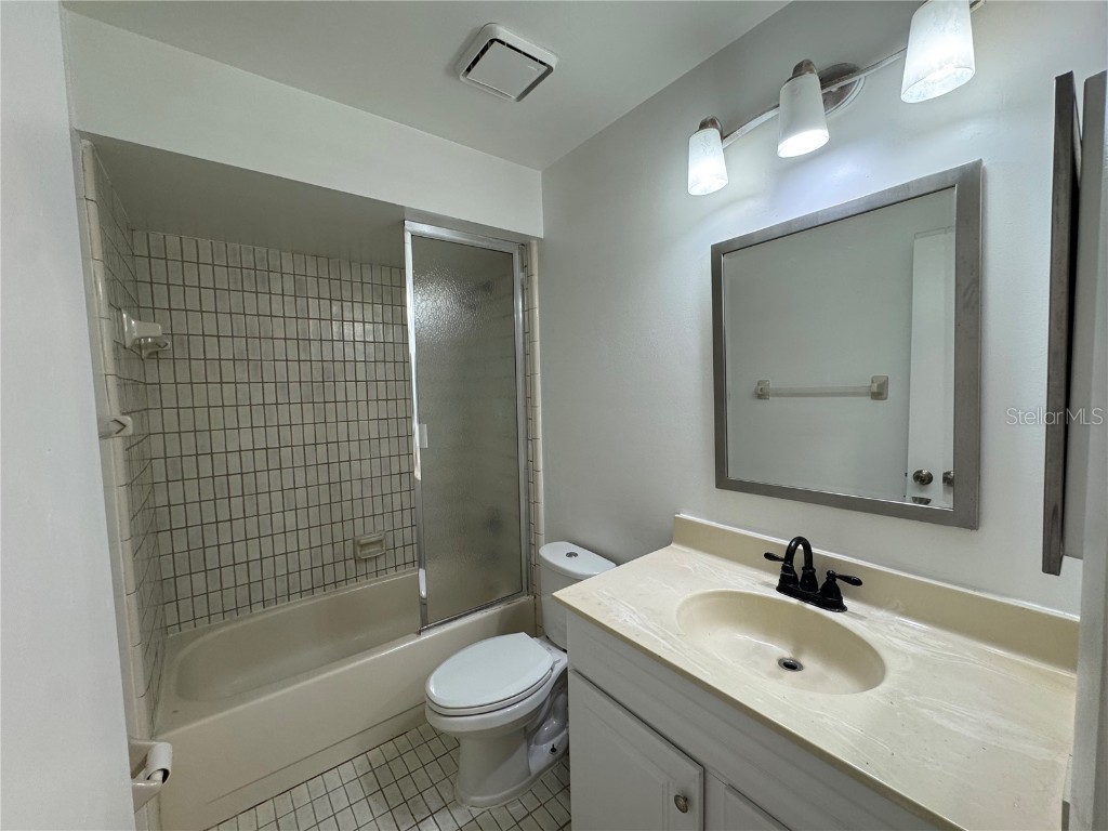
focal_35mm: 14
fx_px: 448
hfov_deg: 102.1
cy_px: 416
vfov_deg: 85.7
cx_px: 554
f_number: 2.2
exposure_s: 1/120
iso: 160
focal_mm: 2.22
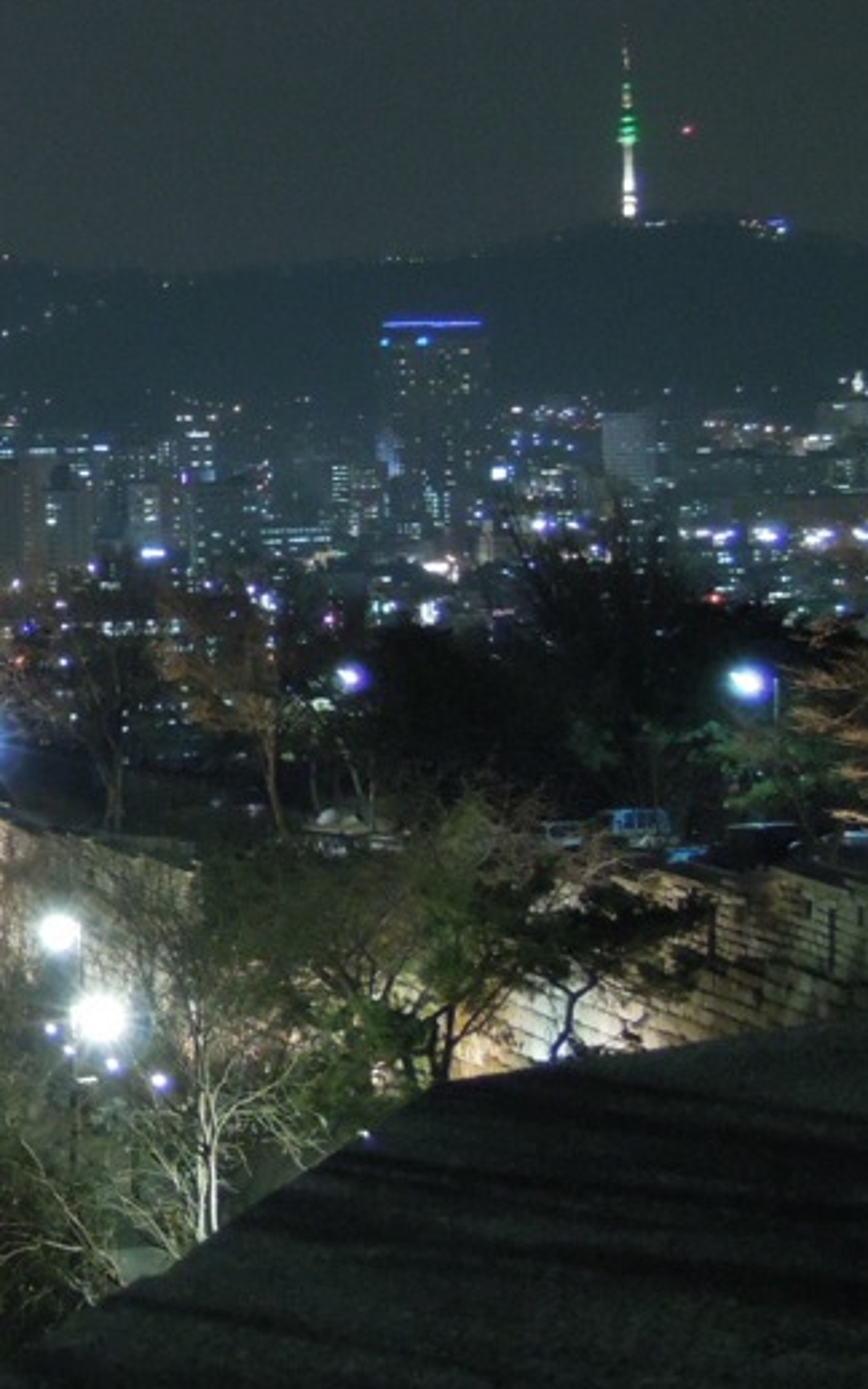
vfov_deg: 22.5
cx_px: -439
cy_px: 472
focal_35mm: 92
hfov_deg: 13.4
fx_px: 3480
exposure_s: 1/6
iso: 800
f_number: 2.8
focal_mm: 8.1
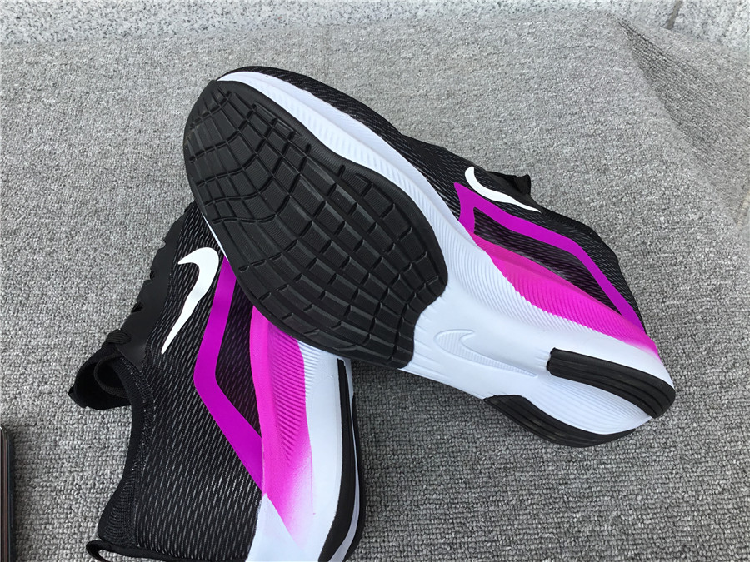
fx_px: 672
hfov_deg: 58.4
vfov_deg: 45.4
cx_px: 375
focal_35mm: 31
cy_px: 281
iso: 25
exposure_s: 1/317
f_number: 2.4
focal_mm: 3.3
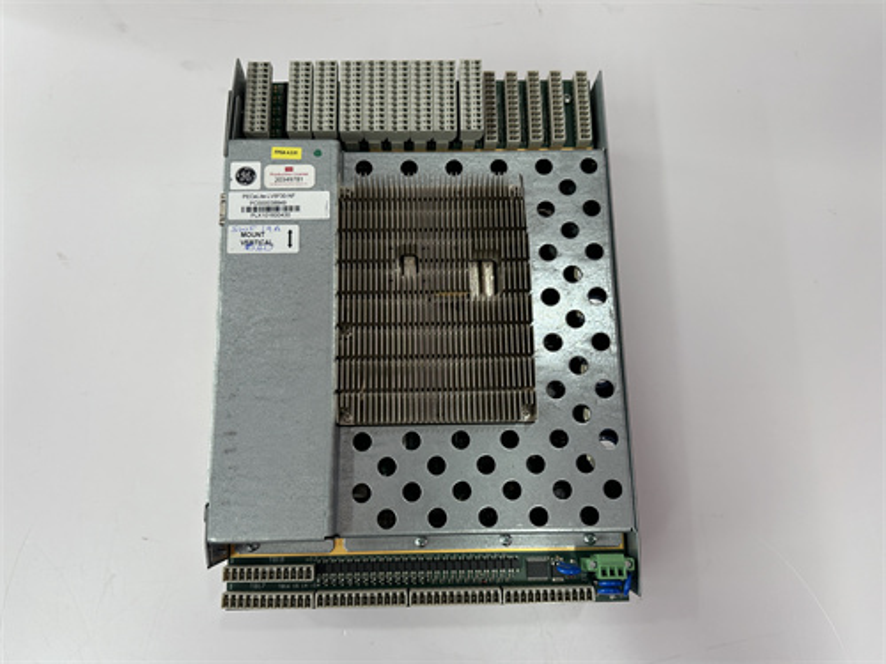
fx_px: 614
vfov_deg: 56.8
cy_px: 332
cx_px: 443
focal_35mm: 24
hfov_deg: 71.6
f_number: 1.78
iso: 64
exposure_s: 1/100
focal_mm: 6.86
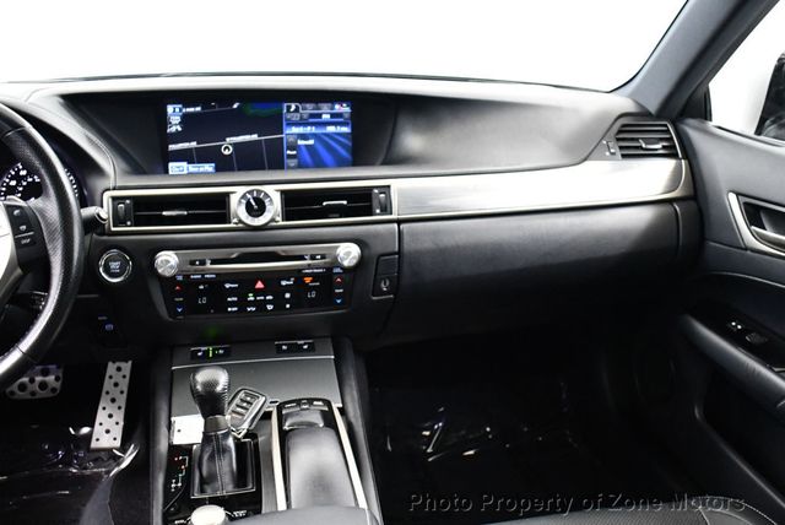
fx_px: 786
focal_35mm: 36
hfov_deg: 53.1
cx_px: 392
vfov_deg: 36.9
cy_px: 262
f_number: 3.5
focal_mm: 18
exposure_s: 1/60
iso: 5000
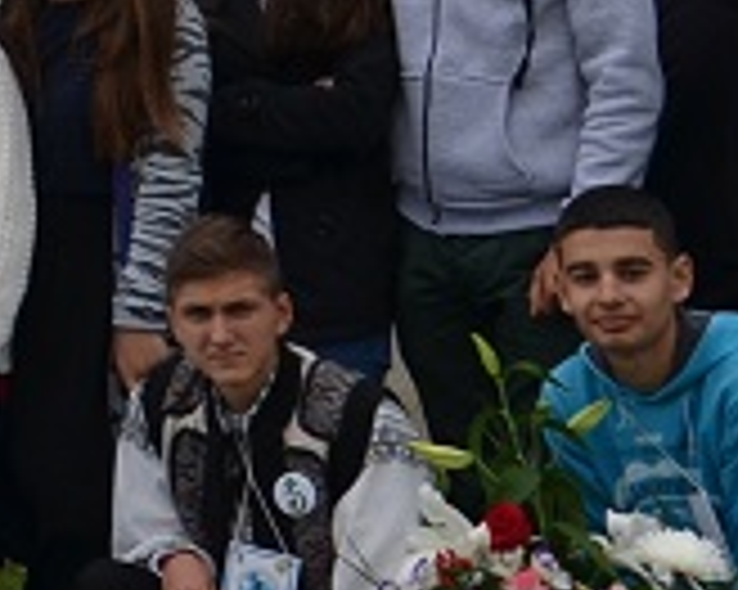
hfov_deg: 6.7
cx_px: -1264
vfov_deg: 5.6
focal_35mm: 267
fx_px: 5828
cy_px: -752
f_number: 6.3
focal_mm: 26
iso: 200
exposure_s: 1/160
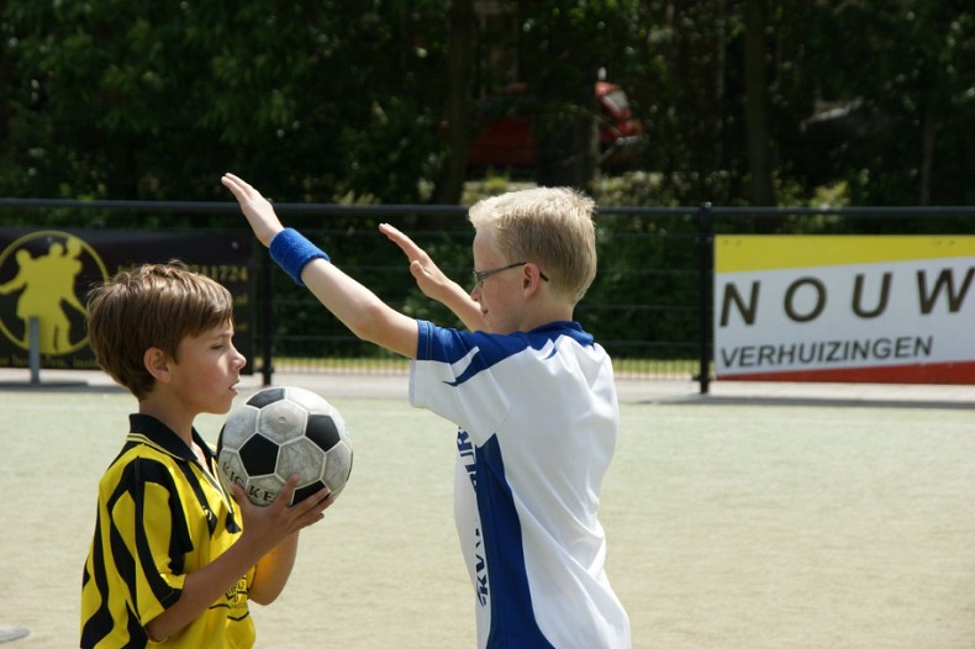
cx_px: 488
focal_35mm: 180
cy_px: 324
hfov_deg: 11.4
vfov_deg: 7.6
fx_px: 4873
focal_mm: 120
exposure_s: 1/400
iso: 200
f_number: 9
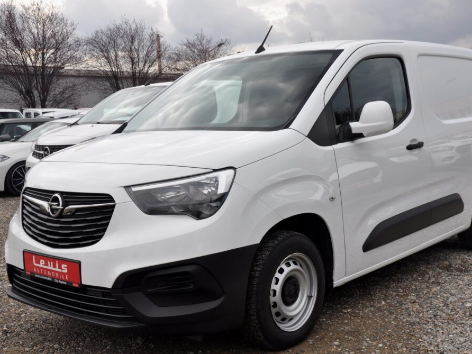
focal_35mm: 43
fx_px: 586
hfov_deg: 43.8
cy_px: 176
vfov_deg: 33.6
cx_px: 252
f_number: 8
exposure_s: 1/250
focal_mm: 26
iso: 500
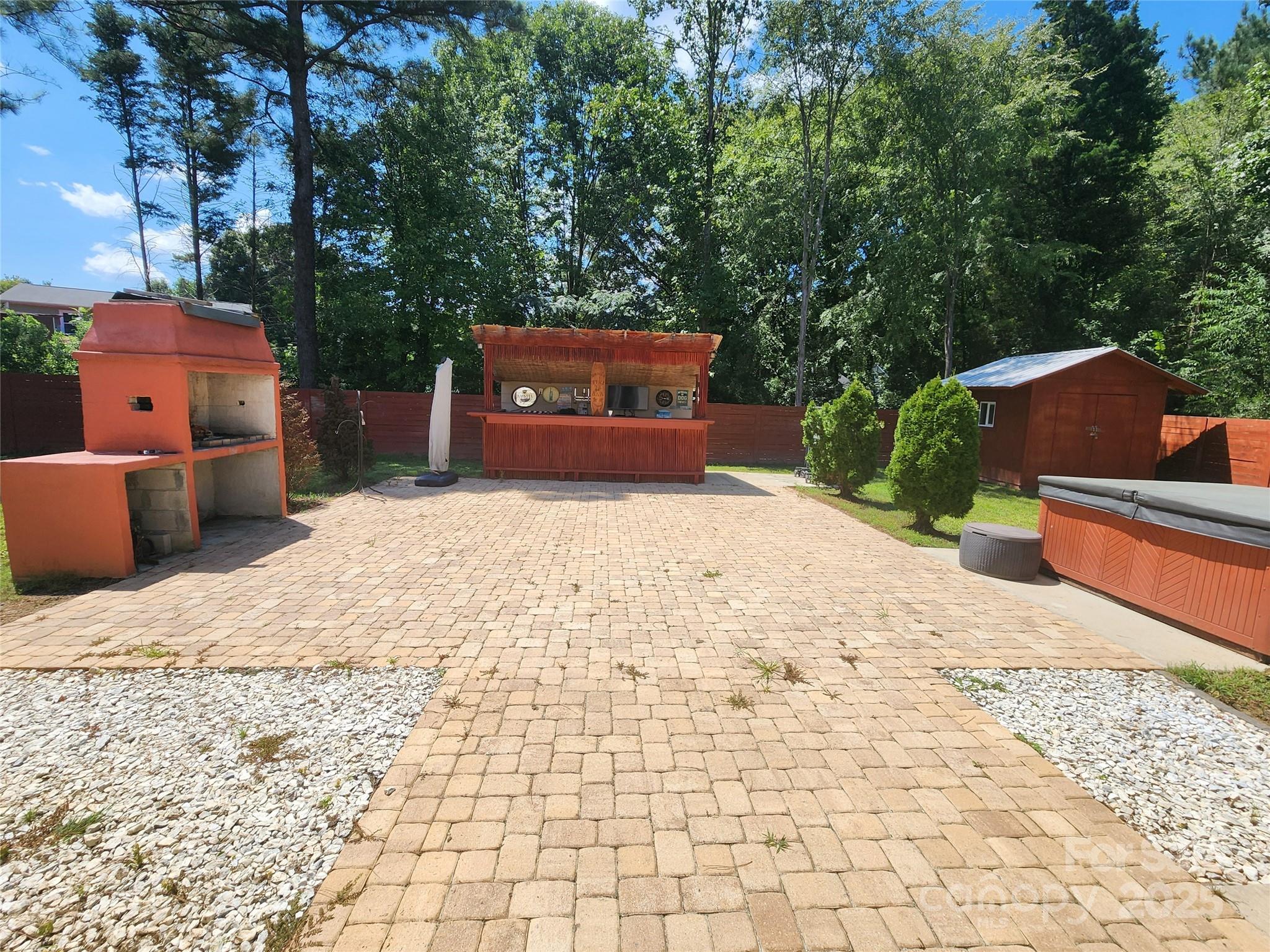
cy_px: 476
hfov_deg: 106.2
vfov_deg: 89.9
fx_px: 477
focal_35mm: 13
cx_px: 635
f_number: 2.2
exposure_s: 1/2000
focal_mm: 2.2
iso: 50
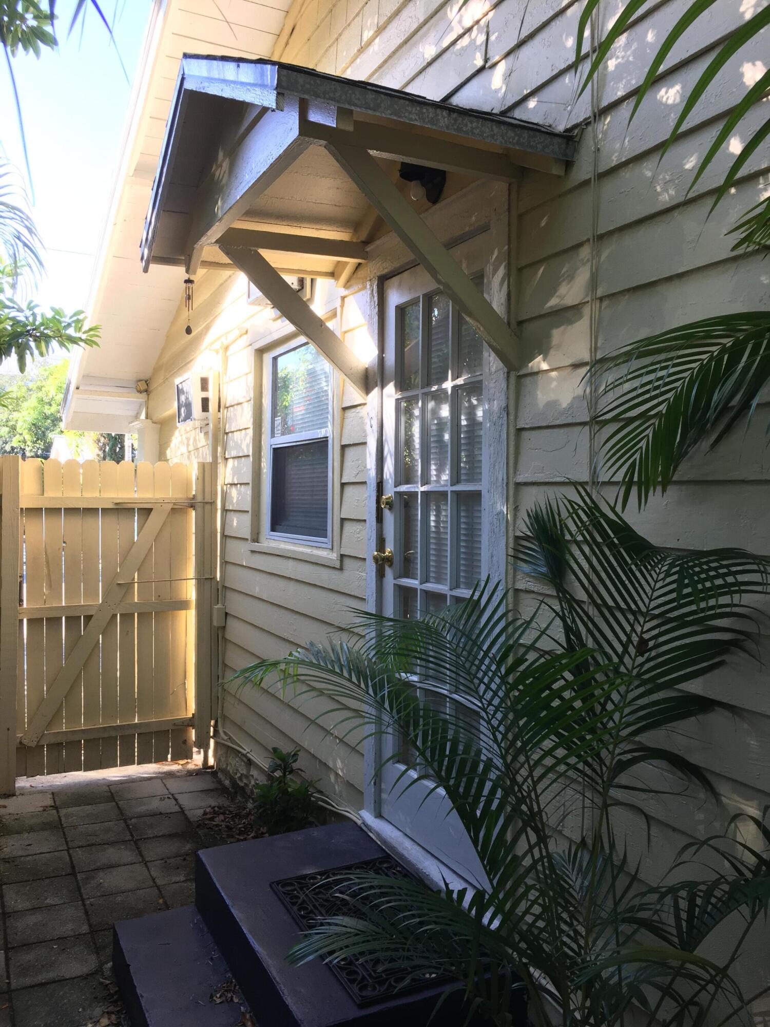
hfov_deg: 48.2
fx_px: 860
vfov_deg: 61.7
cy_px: 514
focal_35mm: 29
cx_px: 385
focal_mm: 4.15
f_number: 2.2
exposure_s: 1/120
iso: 40
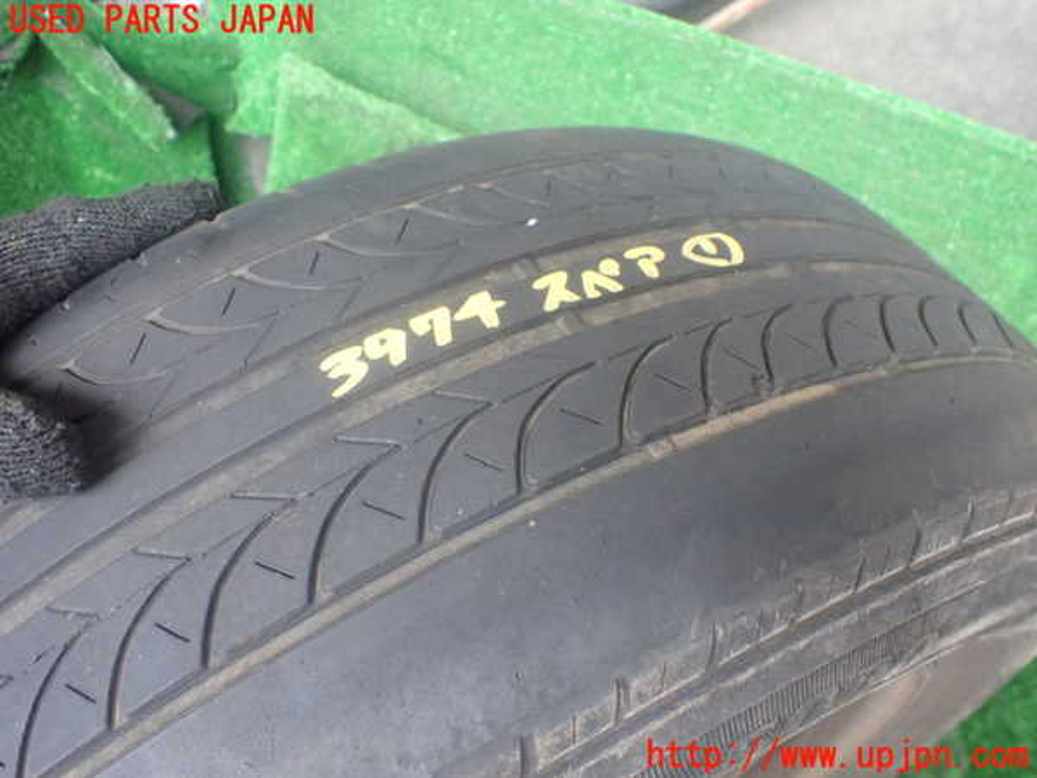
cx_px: 518
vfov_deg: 46.8
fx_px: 899
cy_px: 389
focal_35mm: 30
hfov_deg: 60.0
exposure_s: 1/125
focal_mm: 5.4
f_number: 2.3
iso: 640
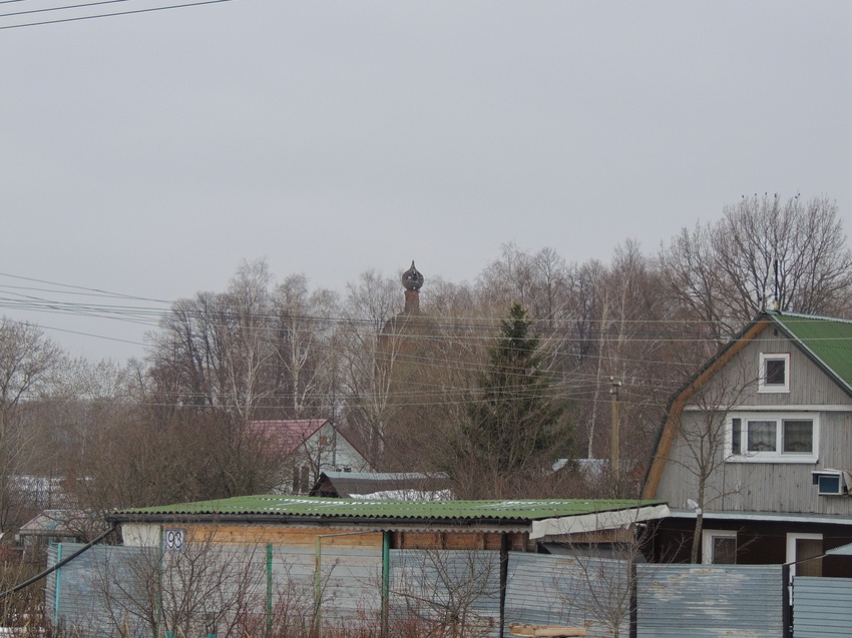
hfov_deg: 16.4
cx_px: 426
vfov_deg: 12.3
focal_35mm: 120
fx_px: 2953
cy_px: 319
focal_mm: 21.4
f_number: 4.2
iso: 220
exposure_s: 1/100
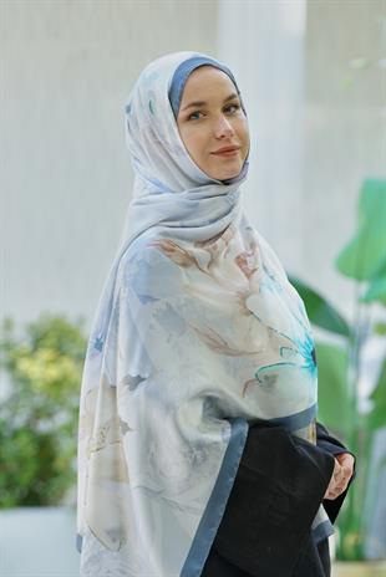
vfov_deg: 13.2
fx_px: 2489
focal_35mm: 155
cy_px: 288
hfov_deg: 8.9
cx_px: 193
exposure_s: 1/125
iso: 500
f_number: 5.6
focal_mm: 155
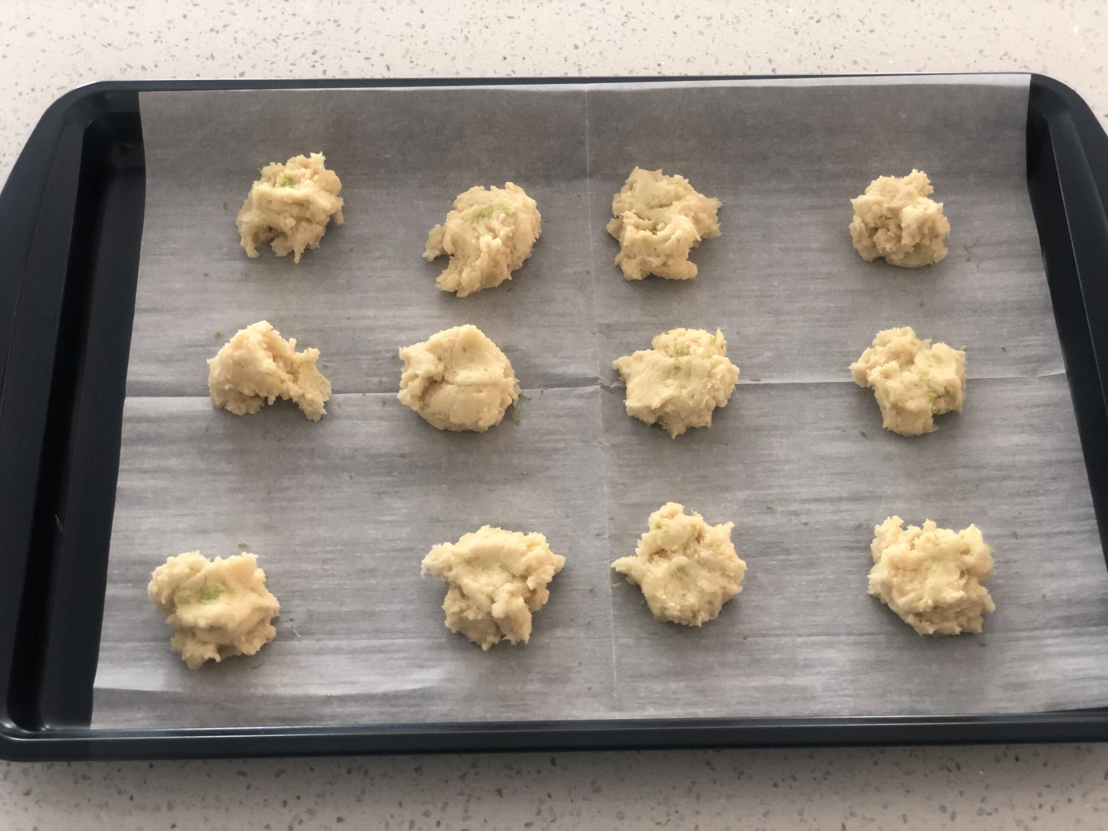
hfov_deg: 36.8
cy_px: 416
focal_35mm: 52
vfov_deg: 28.0
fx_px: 1664
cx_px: 554
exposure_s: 1/40
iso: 100
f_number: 2.4
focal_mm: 6
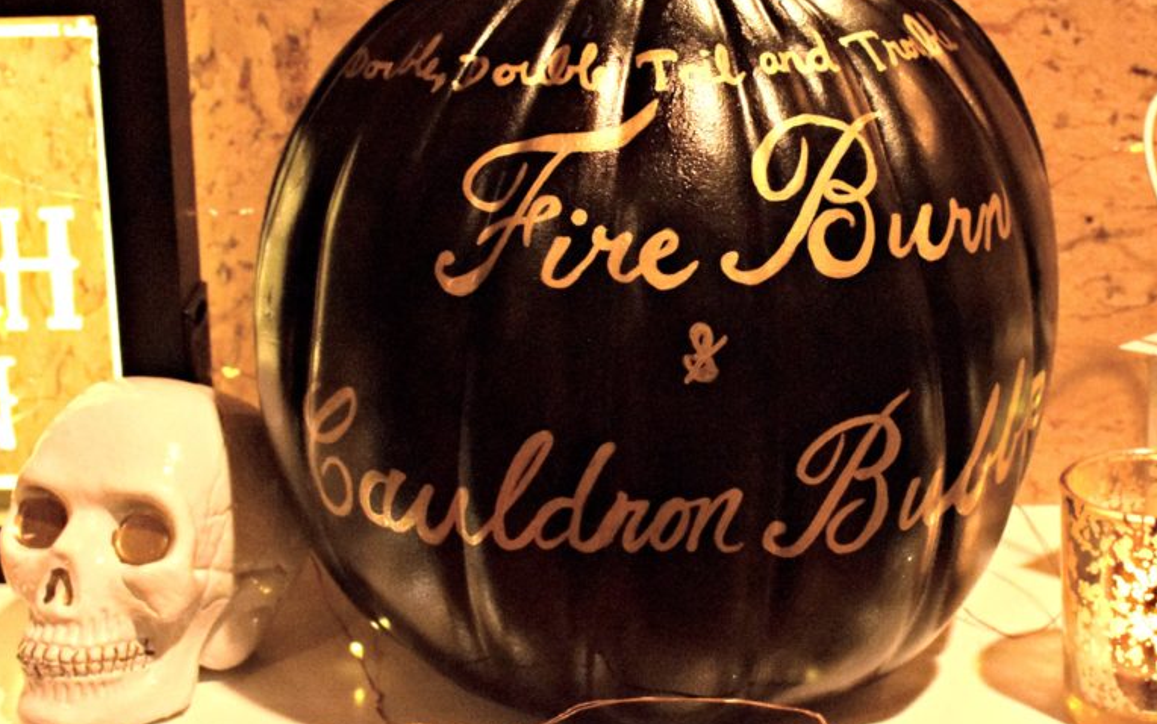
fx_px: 2261
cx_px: 697
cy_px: 305
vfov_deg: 18.2
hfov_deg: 28.6
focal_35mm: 72
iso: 6400
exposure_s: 1/60
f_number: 7.1
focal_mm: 35
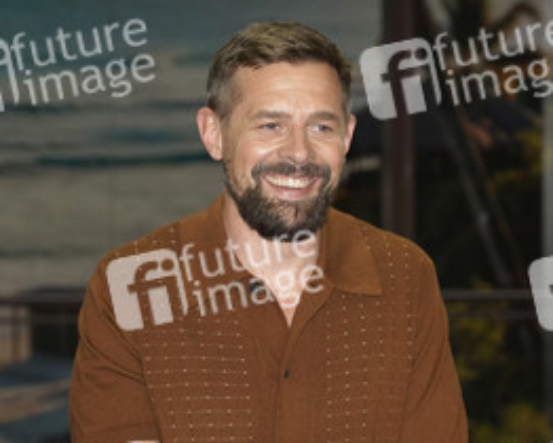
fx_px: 2506
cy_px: 386
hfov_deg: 12.6
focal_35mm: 153
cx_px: 276
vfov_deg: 10.1
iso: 2000
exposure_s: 1/160
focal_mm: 107
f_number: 5.6
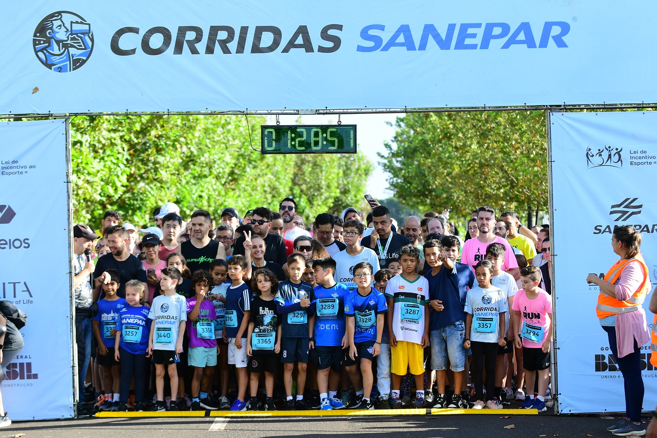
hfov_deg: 15.9
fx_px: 2354
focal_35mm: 129
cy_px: 219
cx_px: 328
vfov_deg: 10.6
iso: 500
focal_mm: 86
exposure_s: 1/1000
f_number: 3.5
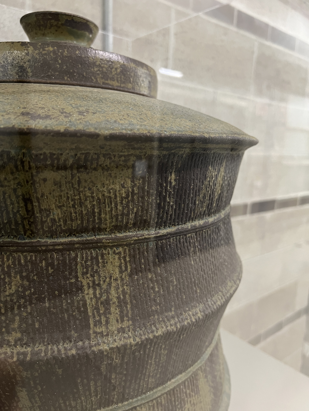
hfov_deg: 53.1
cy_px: 206
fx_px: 309
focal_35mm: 26
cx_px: 154
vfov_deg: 67.3
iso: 400
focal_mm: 5.7
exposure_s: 1/40
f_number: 1.5
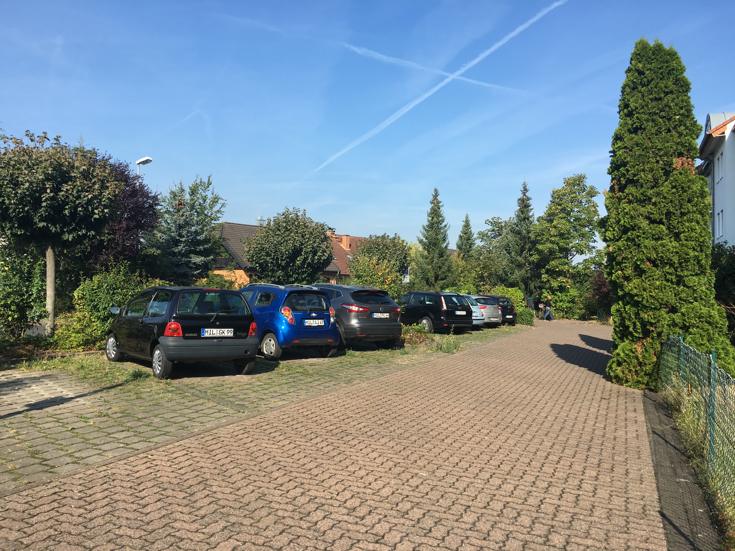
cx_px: 368
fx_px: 616
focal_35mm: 29
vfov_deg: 48.2
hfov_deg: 61.7
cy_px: 276
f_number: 2.2
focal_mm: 4.15
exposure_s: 1/1099
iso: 25
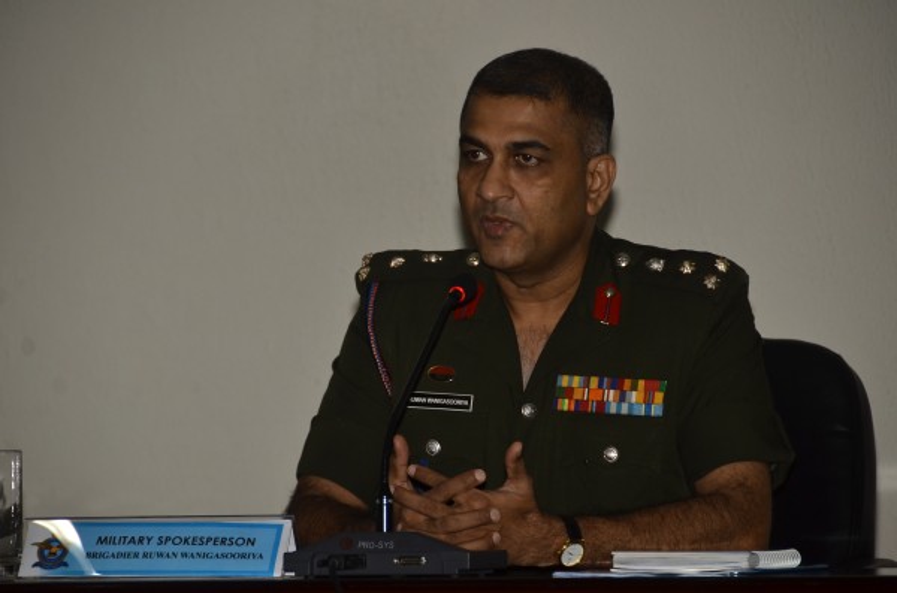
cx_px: 448
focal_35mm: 300
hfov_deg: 6.9
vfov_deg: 4.6
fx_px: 7457
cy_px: 296
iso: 320
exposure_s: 1/160
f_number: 5.6
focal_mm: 200
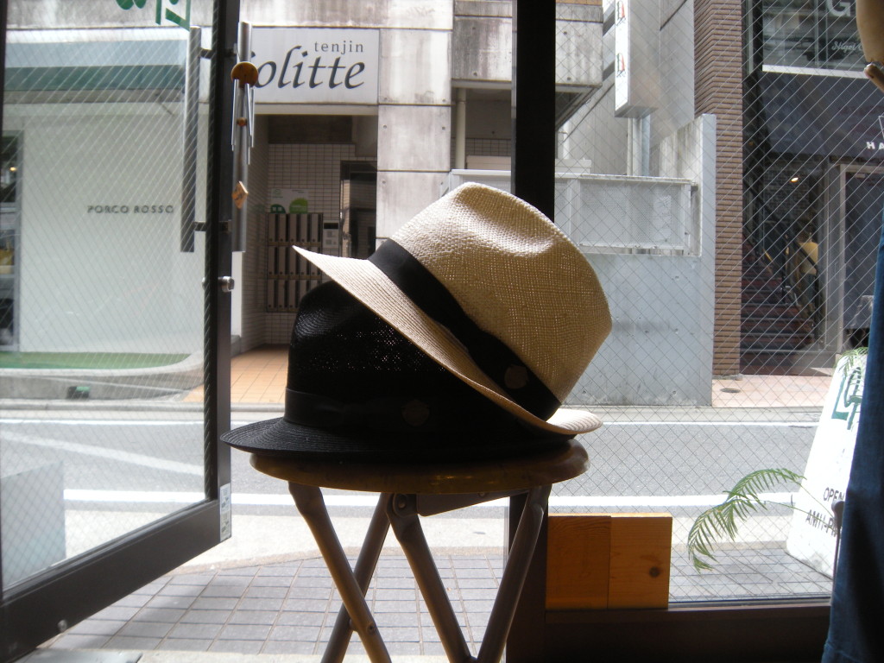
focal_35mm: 35
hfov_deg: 52.6
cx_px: 442
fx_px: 894
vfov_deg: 40.7
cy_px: 332
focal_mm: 5.9
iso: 65
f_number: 3.8
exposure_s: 1/60
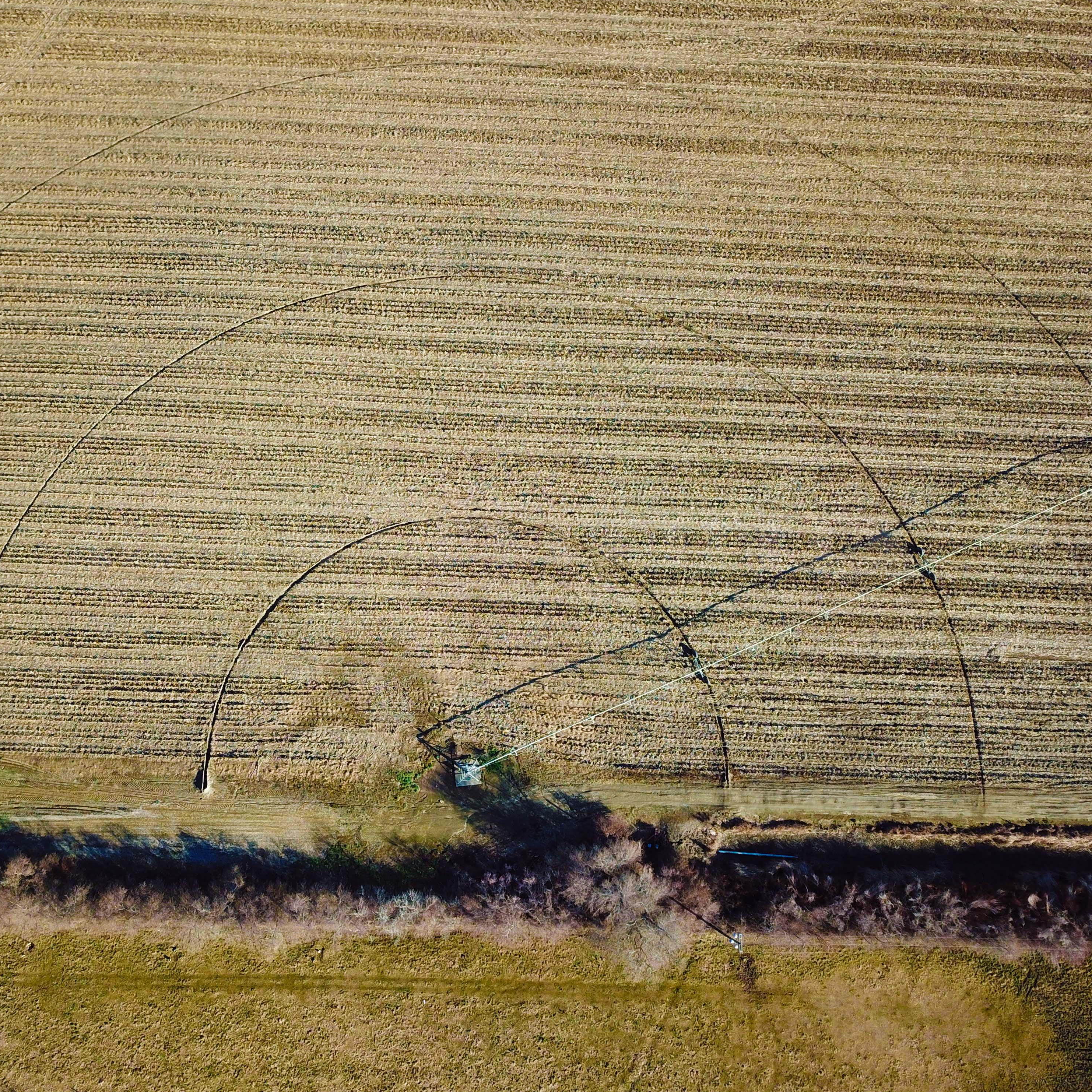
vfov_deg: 52.5
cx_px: 481
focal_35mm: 31
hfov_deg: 52.4
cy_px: 541
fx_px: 1106
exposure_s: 1/633
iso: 100
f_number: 2.2
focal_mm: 4.73
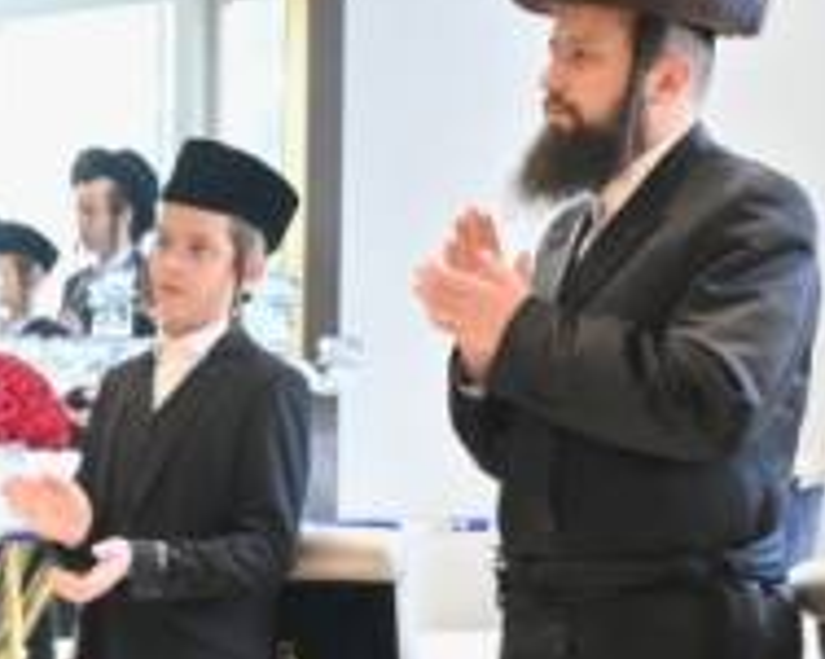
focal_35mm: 184
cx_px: -575
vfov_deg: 8.3
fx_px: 4488
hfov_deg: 10.0
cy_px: 764
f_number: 4
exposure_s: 1/160
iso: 640
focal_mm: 24
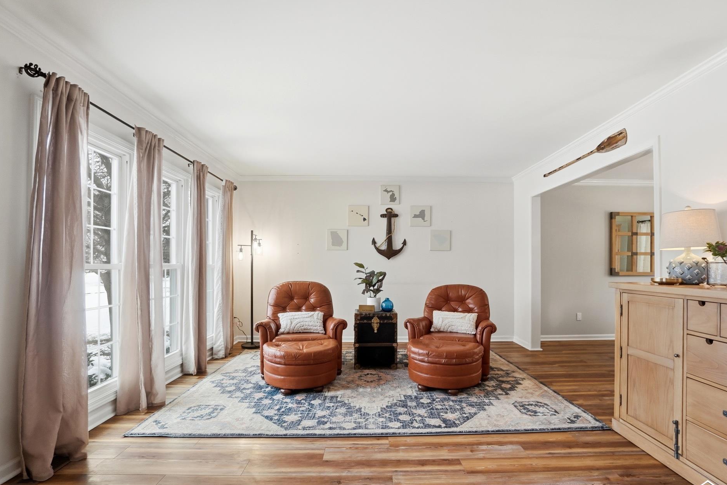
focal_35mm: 16
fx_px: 323
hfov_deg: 96.7
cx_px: 379
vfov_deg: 73.7
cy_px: 256
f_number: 4
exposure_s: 1/320
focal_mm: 10
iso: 100
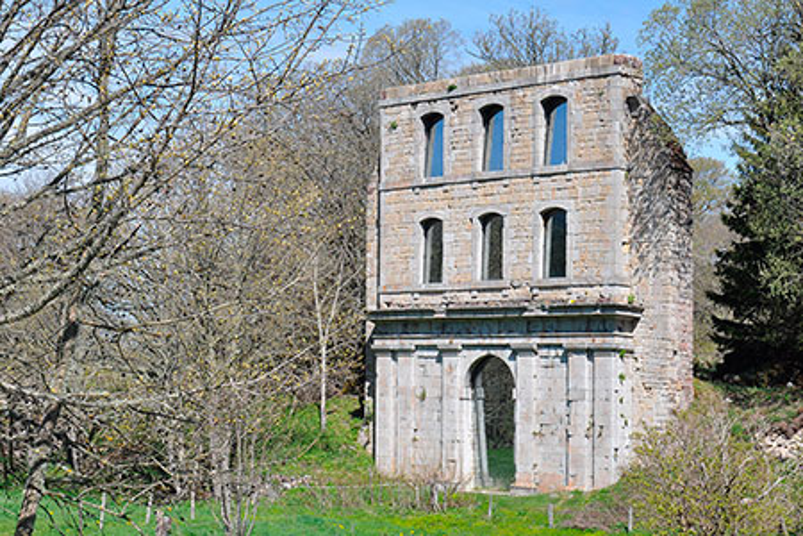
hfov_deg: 28.1
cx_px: 402
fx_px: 1606
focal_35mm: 72
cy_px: 268
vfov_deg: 18.9
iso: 200
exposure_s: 1/160
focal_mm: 48
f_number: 13
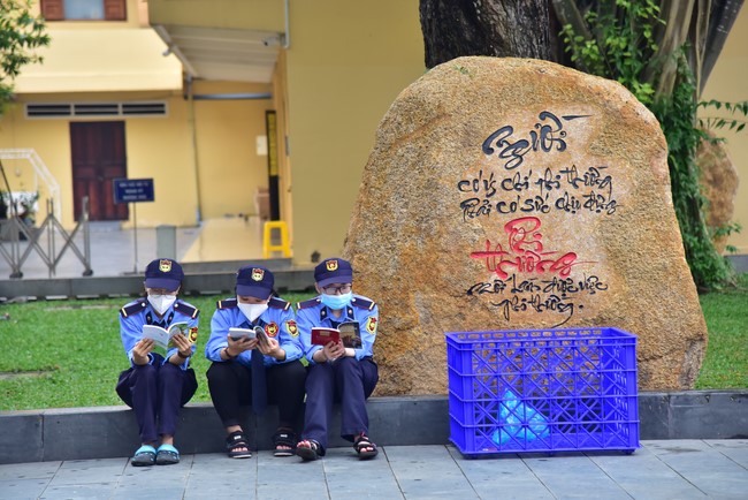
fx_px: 2494
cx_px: 374
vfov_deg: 11.4
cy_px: 250
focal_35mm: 120
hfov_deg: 17.1
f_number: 4
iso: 500
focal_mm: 120
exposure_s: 1/125
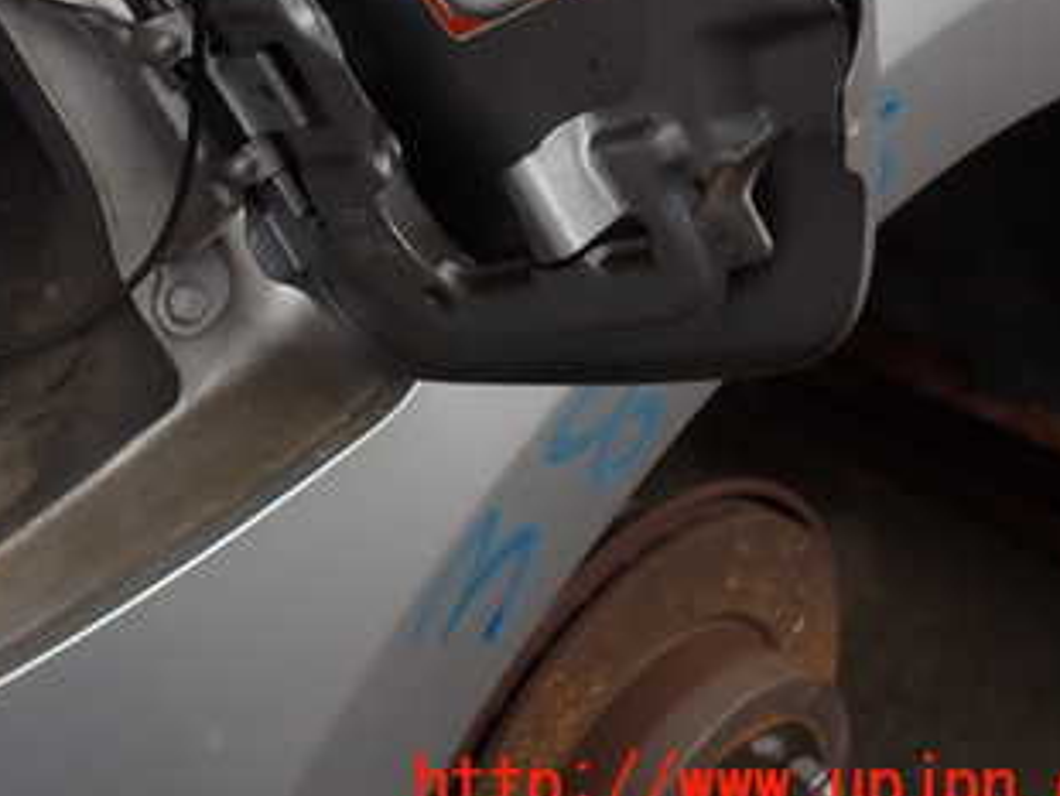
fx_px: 1777
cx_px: 161
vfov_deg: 24.5
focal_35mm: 58
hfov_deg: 32.0
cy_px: 61
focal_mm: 5.4
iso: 100
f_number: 3.2
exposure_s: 1/250
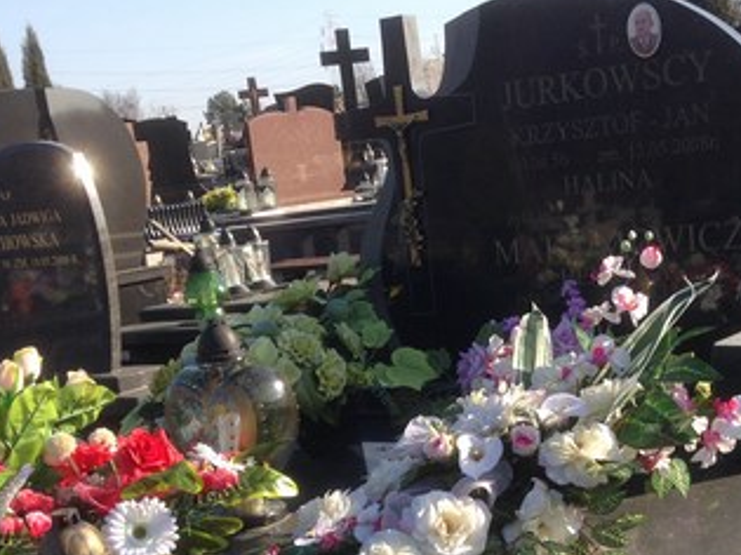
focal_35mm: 67
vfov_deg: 21.4
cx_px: 466
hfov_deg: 28.9
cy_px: 499
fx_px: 1434
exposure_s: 1/786
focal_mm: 4.12
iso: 50
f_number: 2.4
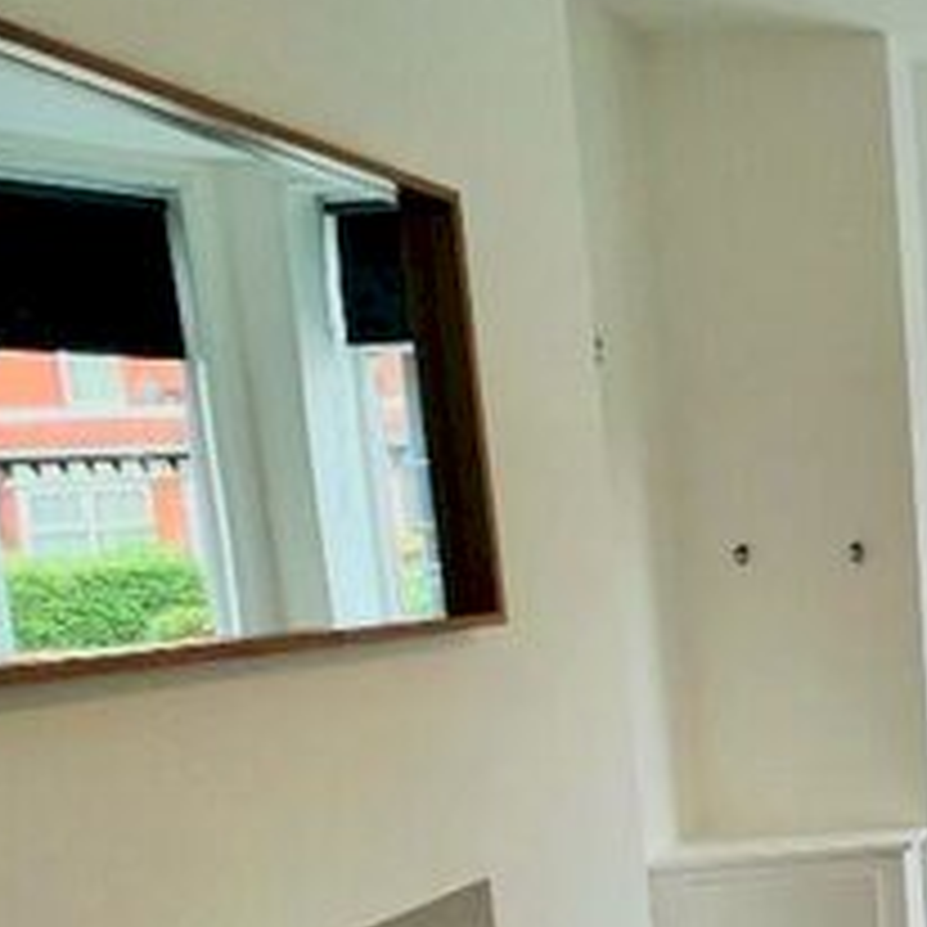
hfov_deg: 30.5
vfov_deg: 41.4
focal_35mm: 39
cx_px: 1287
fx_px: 1182
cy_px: 713
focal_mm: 1.57
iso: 64
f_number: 1.8
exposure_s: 1/99
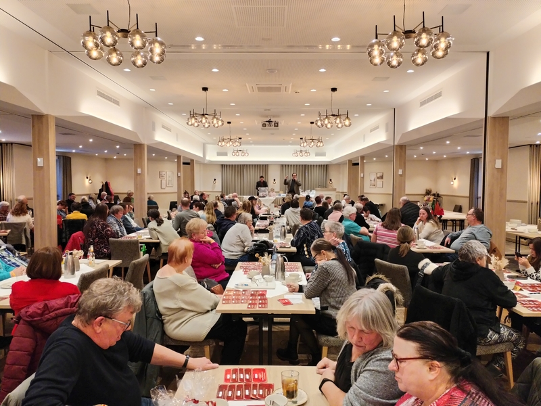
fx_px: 453
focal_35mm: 29
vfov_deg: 48.2
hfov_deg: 61.7
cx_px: 270
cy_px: 203
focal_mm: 4.75
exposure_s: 1/25
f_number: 1.8
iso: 513
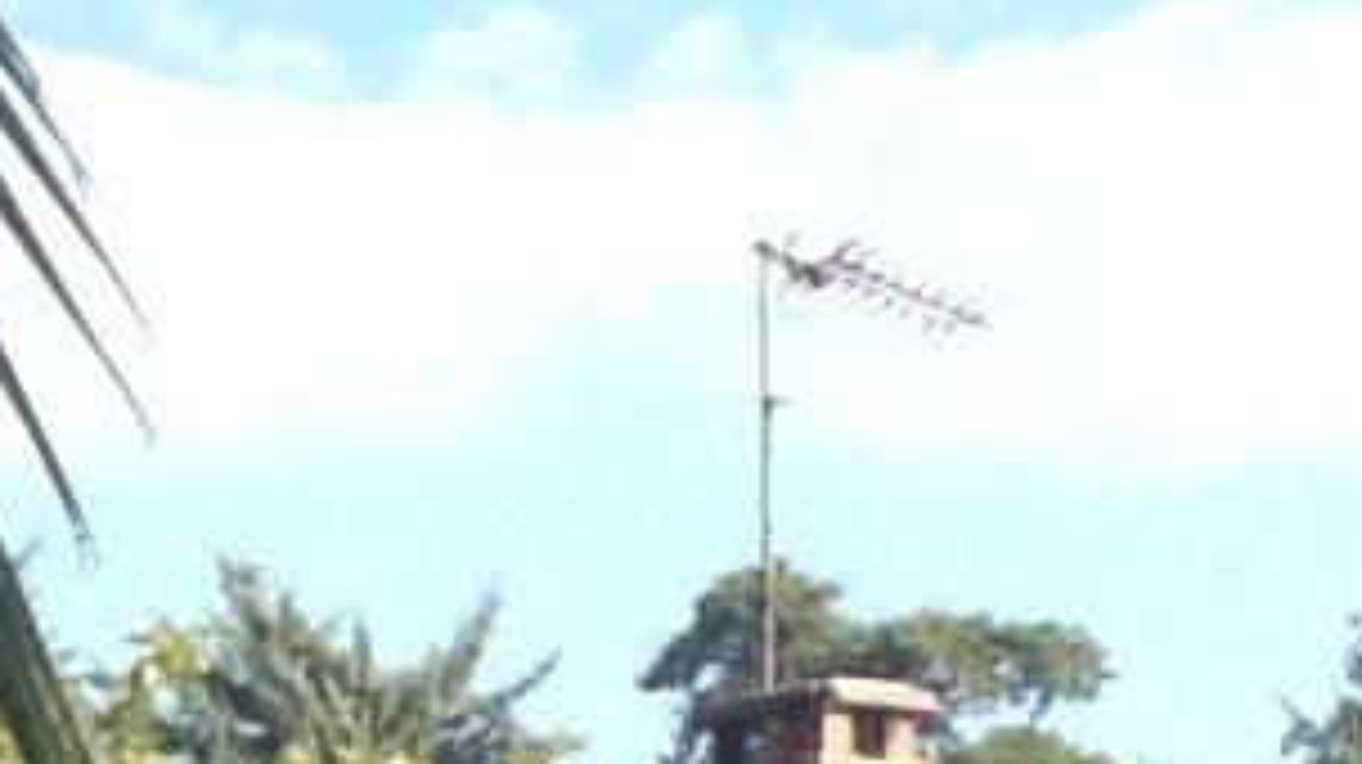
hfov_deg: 14.1
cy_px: 1434
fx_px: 5486
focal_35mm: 152
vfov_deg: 7.7
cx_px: 598
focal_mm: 2.03
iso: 40
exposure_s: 1/486
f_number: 2.4
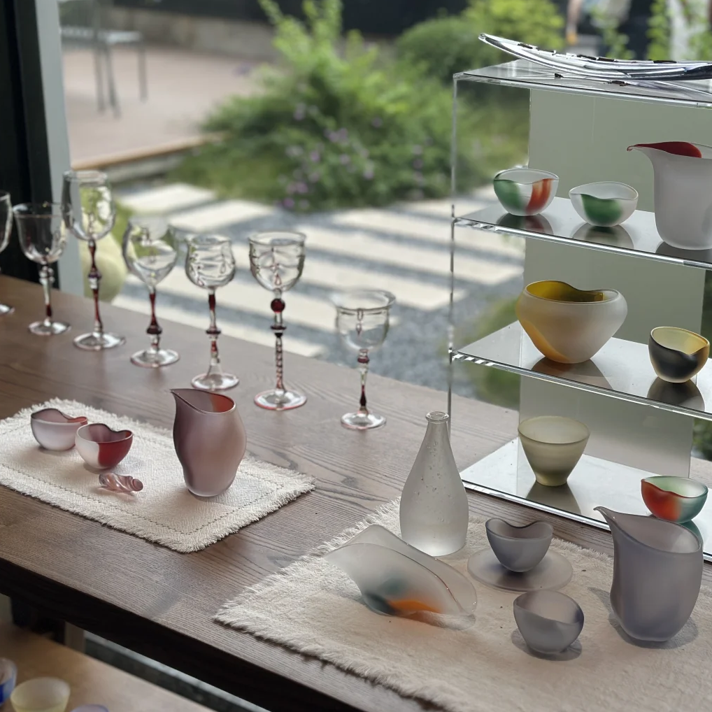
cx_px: 404
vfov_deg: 28.6
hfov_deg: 28.6
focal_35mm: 60
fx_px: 1396
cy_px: 340
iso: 80
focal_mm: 6.86
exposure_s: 1/1323
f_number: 1.78
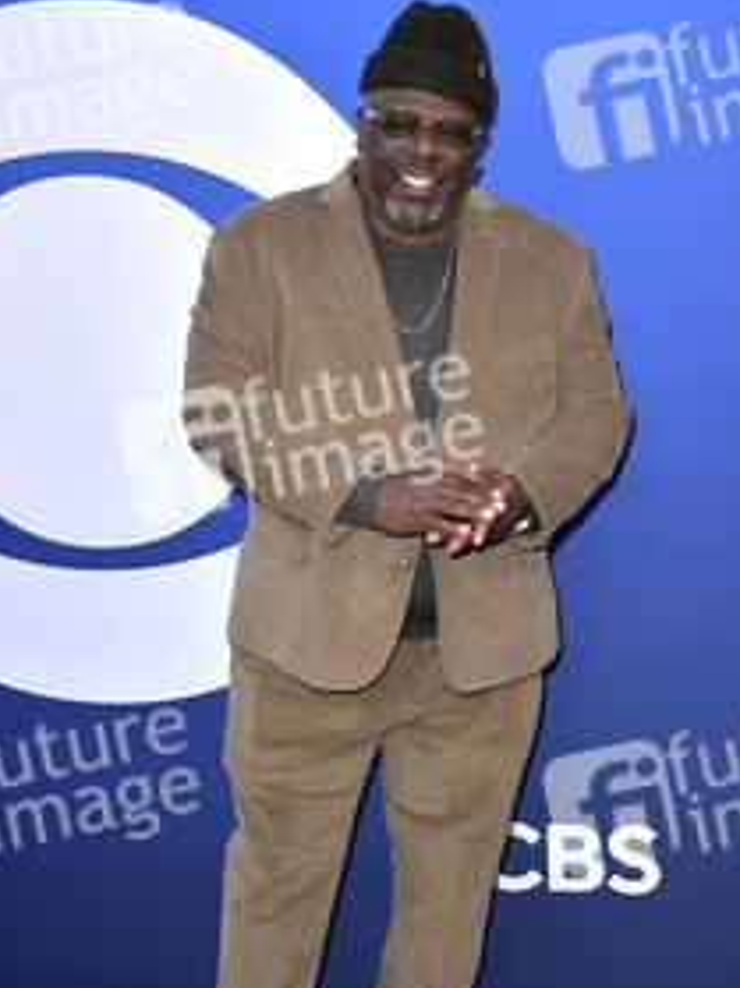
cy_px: 616
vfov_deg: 33.1
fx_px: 1654
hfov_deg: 25.2
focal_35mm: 58
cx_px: 405
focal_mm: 42
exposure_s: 1/250
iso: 320
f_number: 6.3
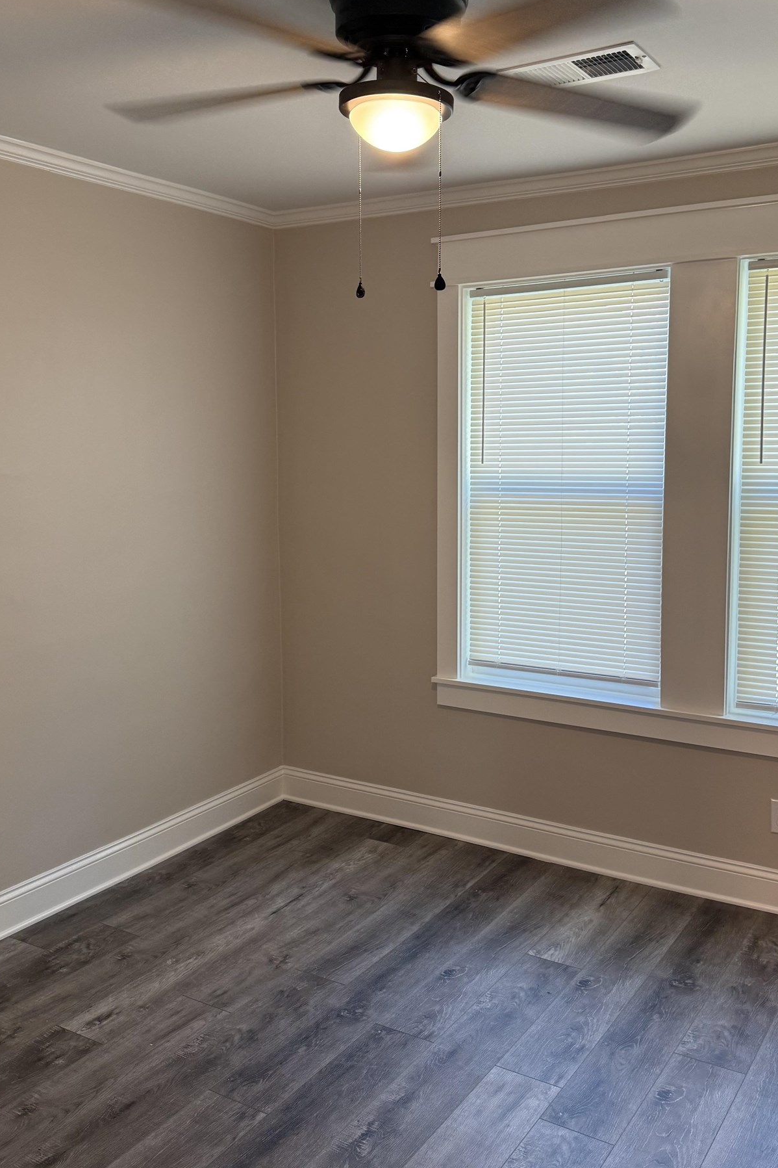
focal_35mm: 32
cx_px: 399
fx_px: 1037
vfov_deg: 58.7
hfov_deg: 41.1
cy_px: 544
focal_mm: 6.76
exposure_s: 1/60
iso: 125
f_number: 1.78
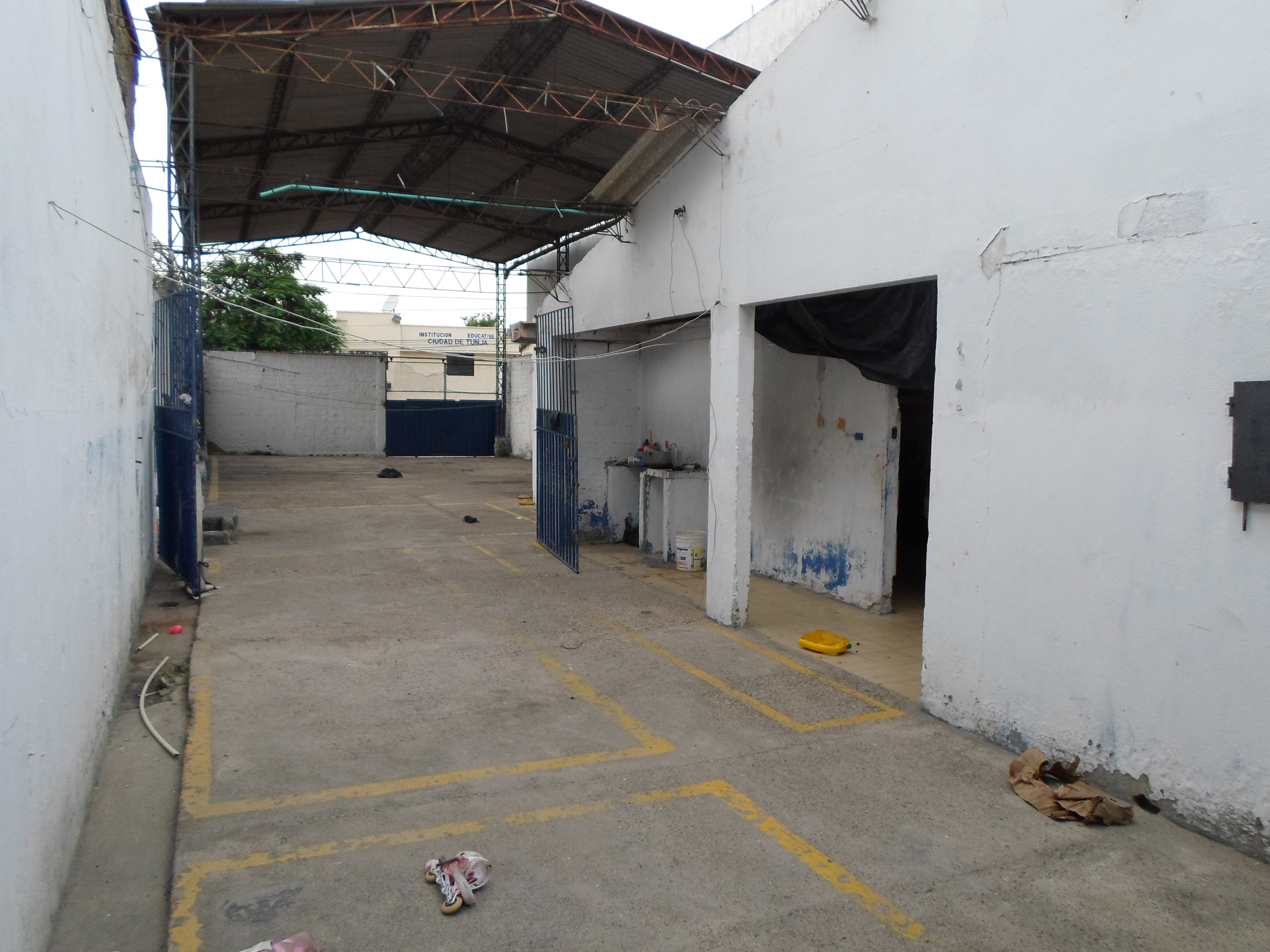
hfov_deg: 69.4
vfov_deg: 54.9
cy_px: 476
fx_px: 917
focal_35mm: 25
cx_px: 635
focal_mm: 4.5
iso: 80
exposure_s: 1/350
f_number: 2.5
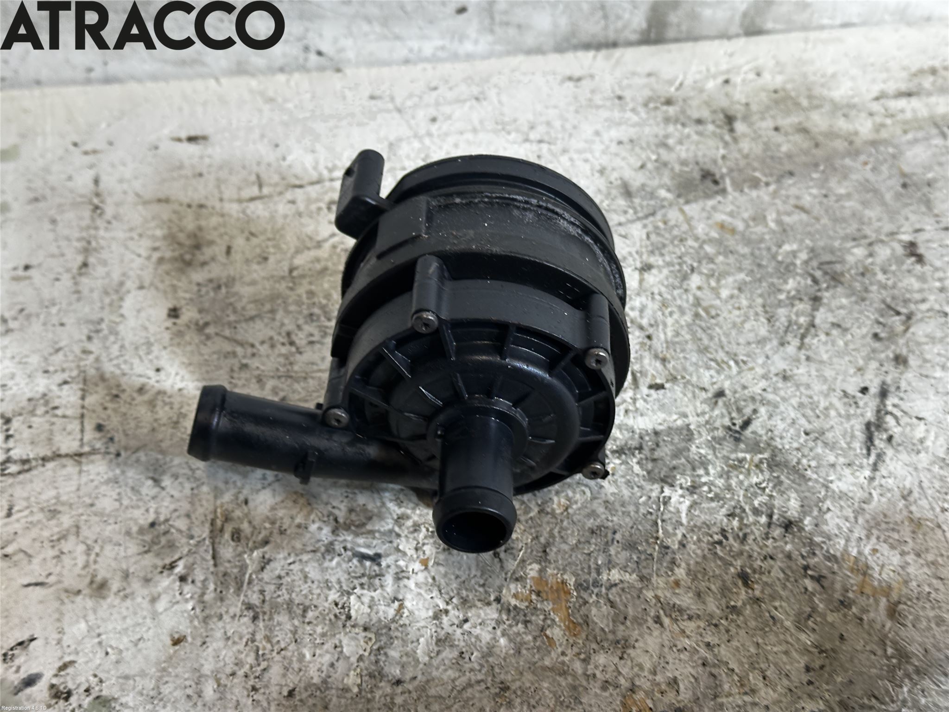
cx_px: 474
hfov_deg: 39.7
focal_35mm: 48
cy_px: 356
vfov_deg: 30.3
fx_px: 1316
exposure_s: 1/50
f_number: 1.78
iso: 160
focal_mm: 6.86
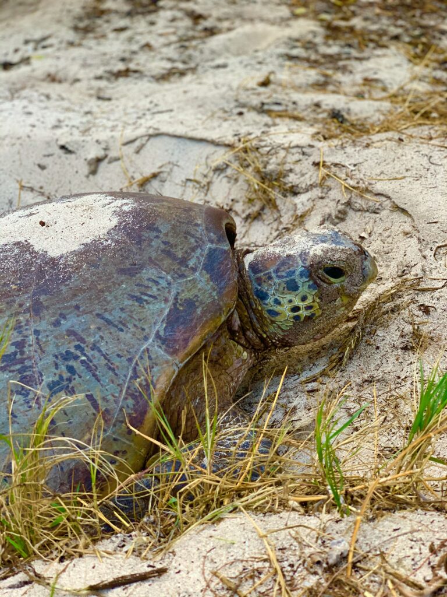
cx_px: 224
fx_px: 895
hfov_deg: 28.0
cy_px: 298
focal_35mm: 52
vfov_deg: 36.8
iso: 125
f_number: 2.4
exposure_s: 1/121
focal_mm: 6
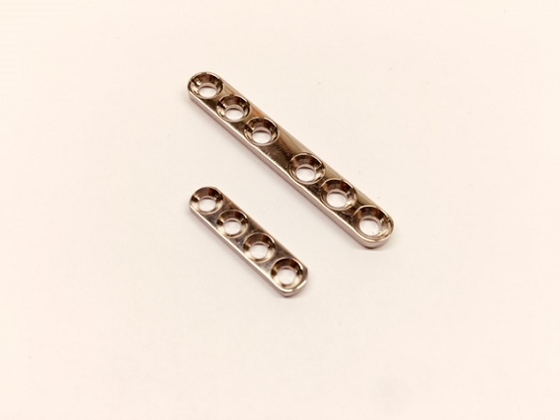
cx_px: 280
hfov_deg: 61.7
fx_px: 469
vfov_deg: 48.2
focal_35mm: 29
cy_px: 210
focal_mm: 4.15
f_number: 2.2
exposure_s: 1/100
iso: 40
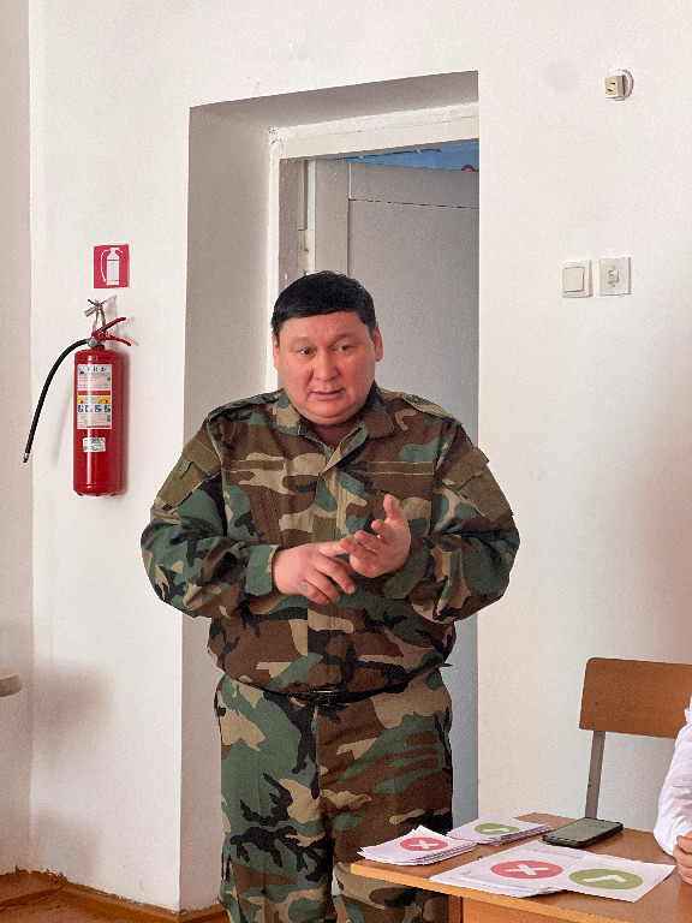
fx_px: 2052
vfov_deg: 25.3
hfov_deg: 19.1
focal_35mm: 77
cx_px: 346
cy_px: 462
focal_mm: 9
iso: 160
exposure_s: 1/121
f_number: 2.8
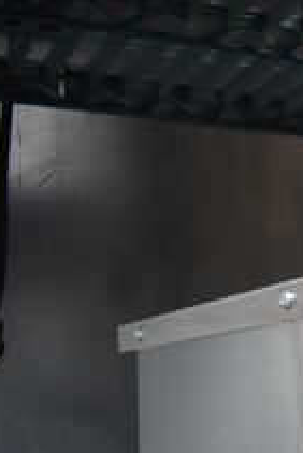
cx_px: 574
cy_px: 436
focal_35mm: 78
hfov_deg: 14.9
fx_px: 983
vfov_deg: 24.9
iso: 800
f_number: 3.5
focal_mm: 18
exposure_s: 1/160
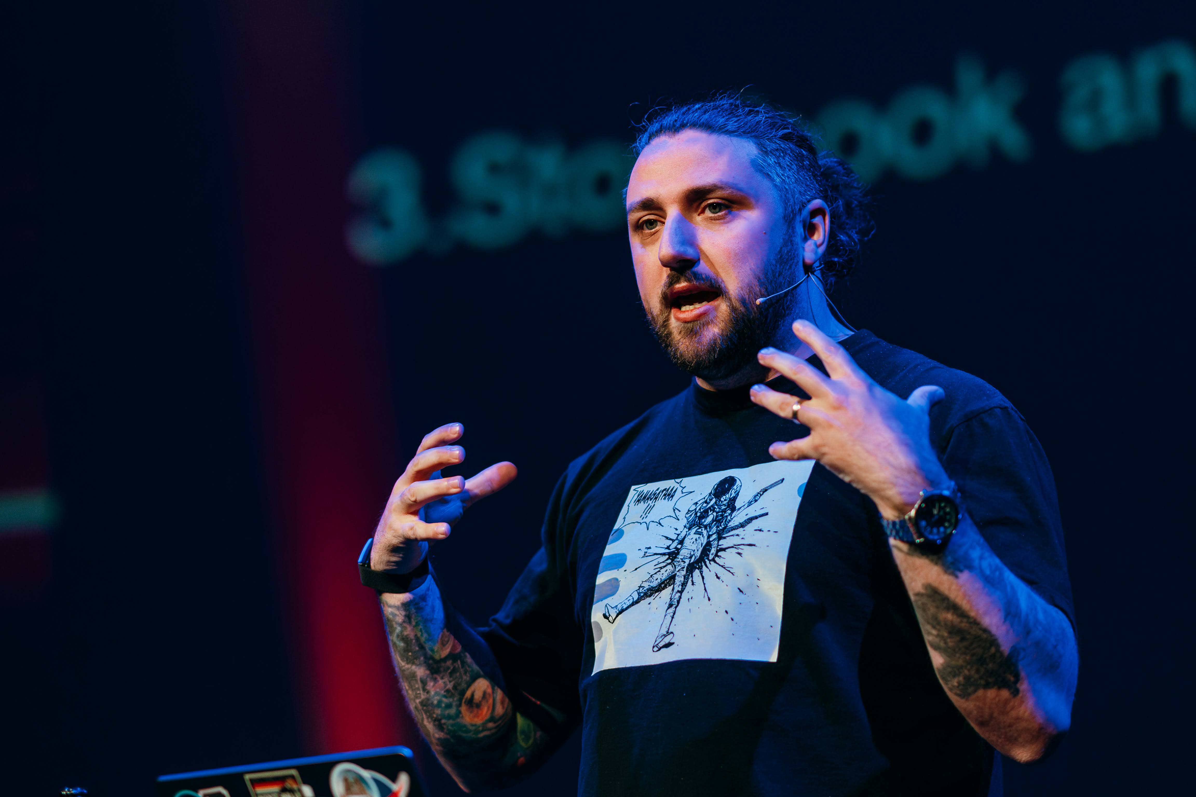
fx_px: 4219
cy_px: 398
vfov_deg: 10.8
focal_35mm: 127
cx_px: 598
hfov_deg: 16.1
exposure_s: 1/800
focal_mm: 85
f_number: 1.4
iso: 1250
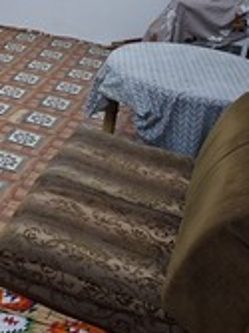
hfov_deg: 20.2
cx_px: -119
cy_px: 57
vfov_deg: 29.9
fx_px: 605
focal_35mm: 63
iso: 400
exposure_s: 1/25
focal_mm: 5.54
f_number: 1.8
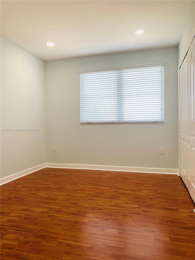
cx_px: 98
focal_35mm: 26
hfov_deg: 53.1
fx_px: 195
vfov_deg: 67.3
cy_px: 130
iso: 25
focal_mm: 4.25
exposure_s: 1/120
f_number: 1.8
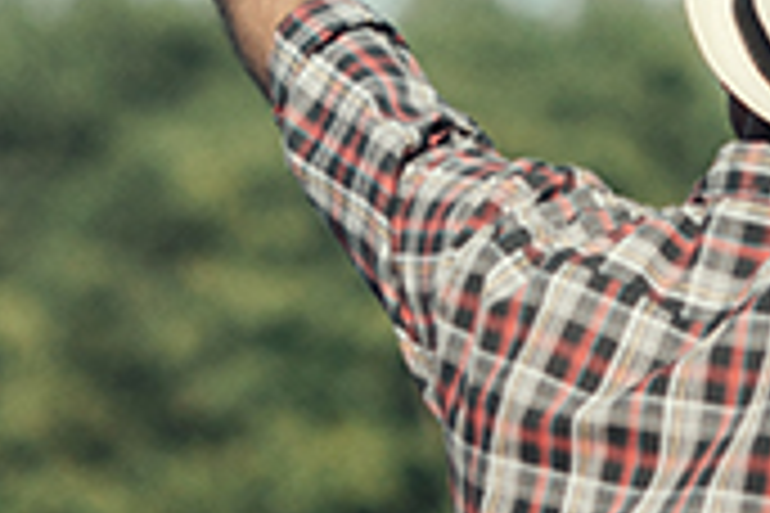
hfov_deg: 2.2
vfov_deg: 1.5
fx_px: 19911
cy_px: -266
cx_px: 583
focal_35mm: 931
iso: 100
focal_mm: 135
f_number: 4
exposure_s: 1/1000
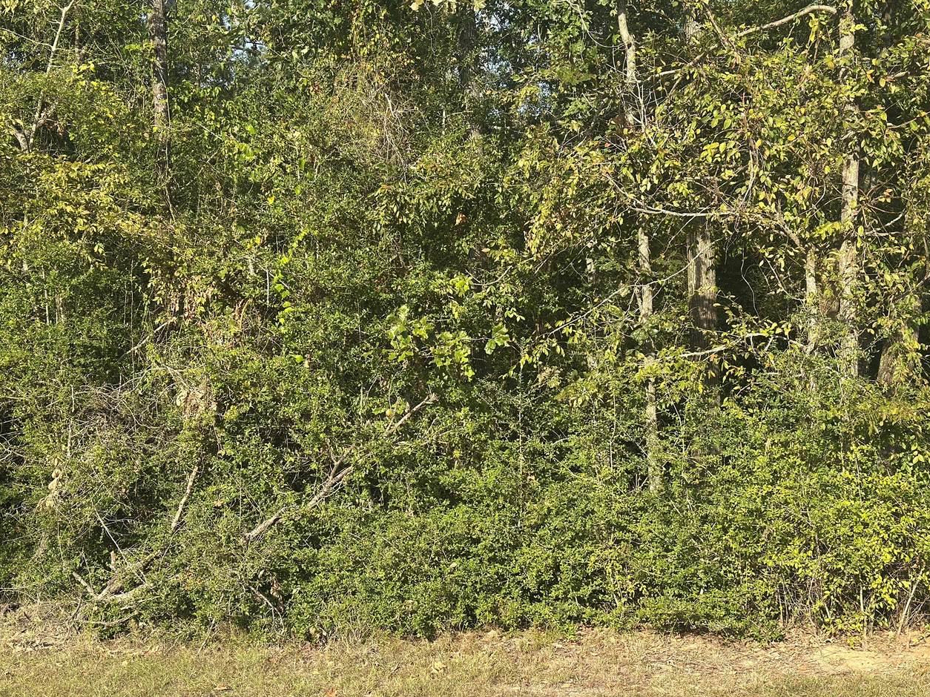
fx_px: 1316
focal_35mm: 49
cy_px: 354
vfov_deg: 29.7
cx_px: 474
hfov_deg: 38.9
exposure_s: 1/1453
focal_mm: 6.86
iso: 80
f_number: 1.78
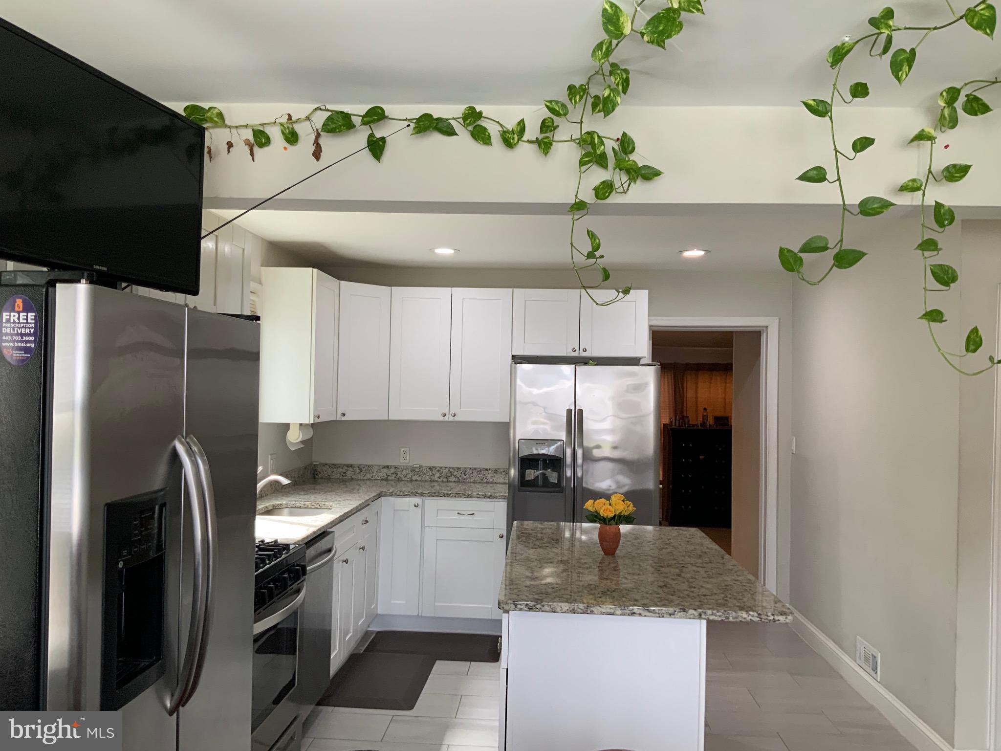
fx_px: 839
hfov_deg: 61.7
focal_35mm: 29
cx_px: 500
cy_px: 376
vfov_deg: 48.2
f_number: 1.8
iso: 64
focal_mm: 3
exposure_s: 1/81
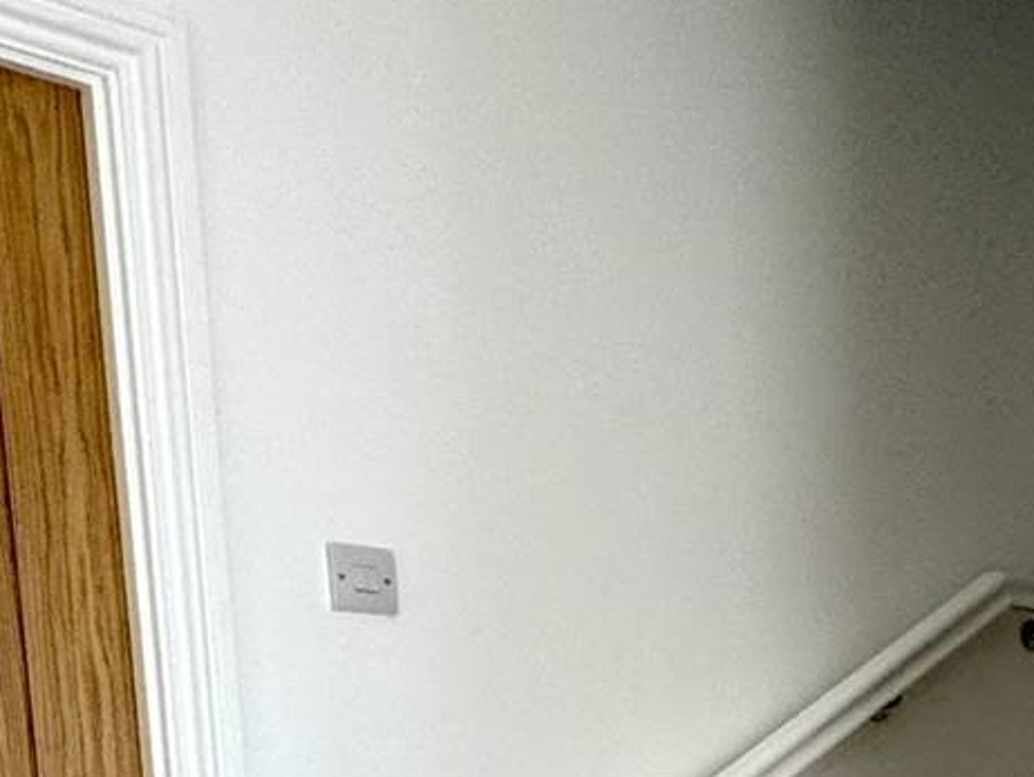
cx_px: 1461
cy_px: 1167
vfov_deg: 20.3
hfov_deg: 25.3
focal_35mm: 62
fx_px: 1853
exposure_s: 1/99
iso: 80
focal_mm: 2.22
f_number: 2.2
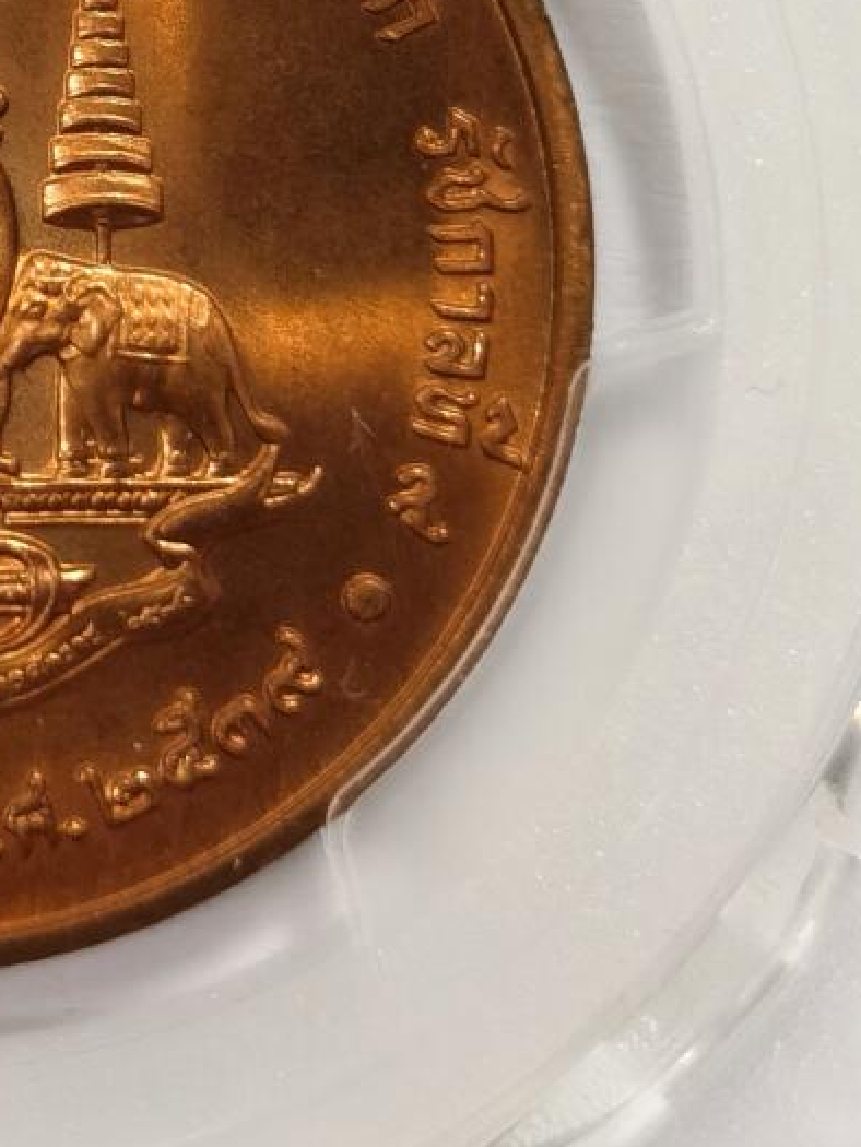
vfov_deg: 10.5
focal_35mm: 185
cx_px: -122
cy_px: -269
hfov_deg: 8.0
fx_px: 6133
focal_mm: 5.56
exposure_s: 1/100
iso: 125
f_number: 16
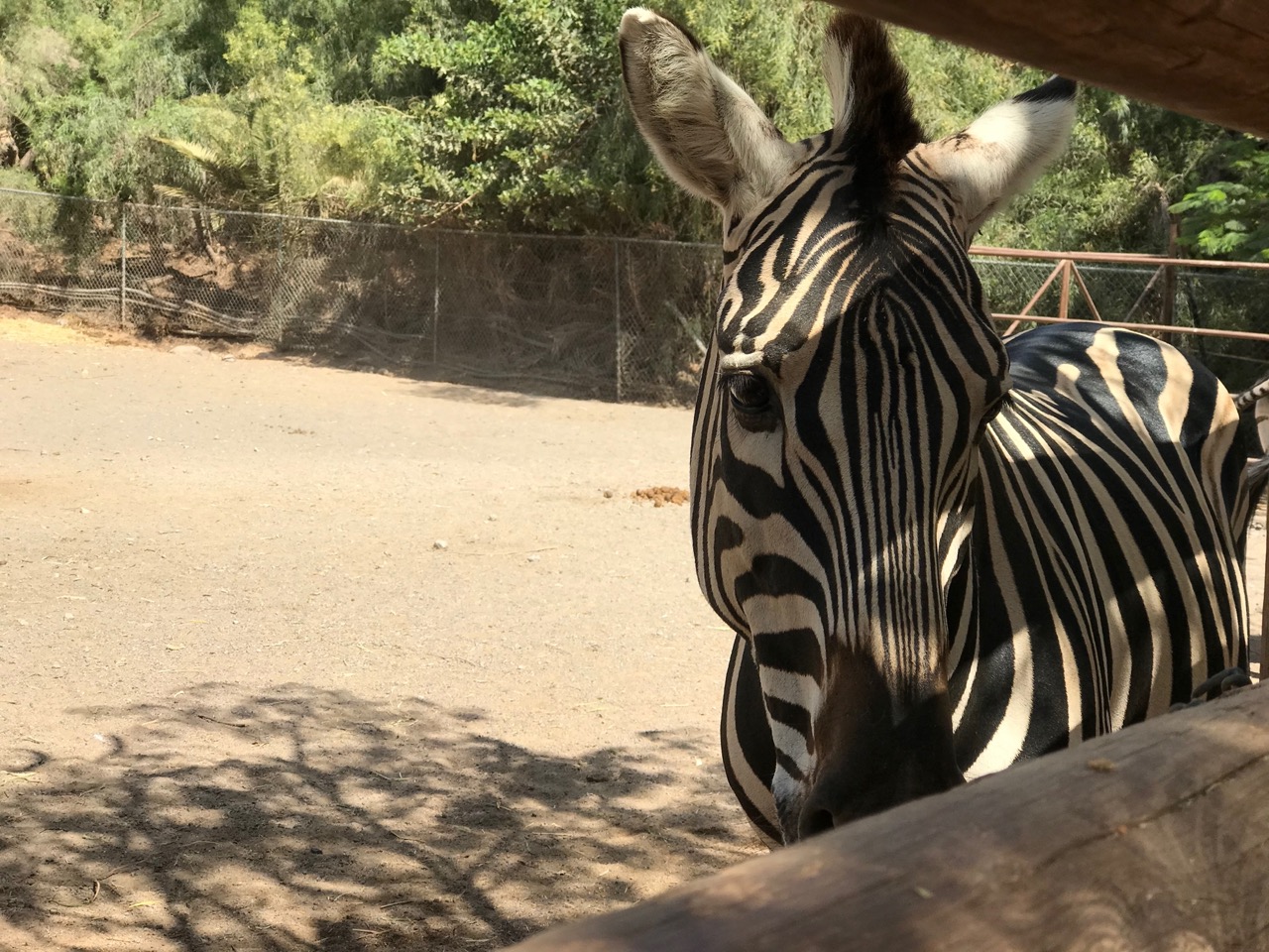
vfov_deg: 25.7
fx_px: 2090
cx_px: 634
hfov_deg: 33.8
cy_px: 476
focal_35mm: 57
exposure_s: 1/679
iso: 20
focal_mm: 6.6
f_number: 2.8
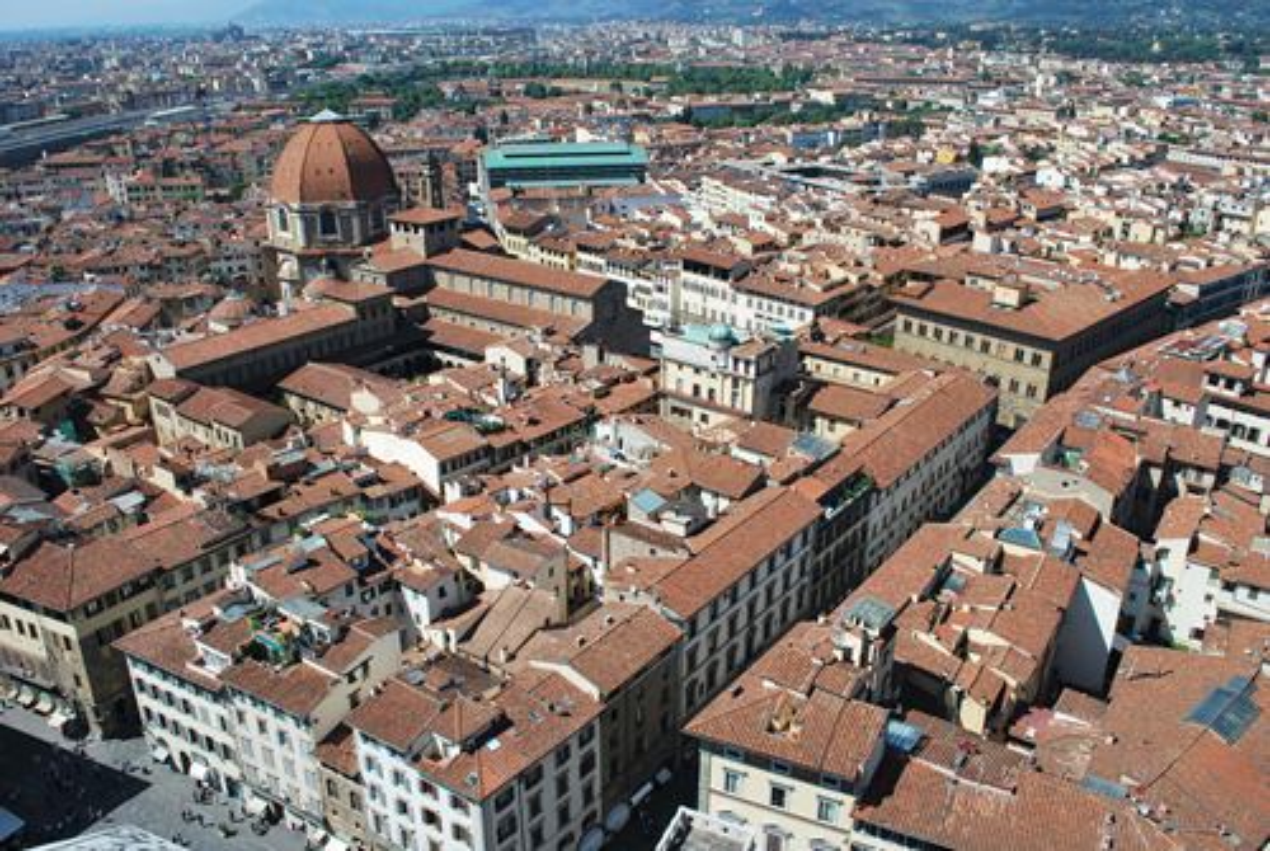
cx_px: 635
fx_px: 954
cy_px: 426
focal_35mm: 27
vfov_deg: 48.1
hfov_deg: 67.3
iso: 100
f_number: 8
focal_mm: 18
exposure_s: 1/250
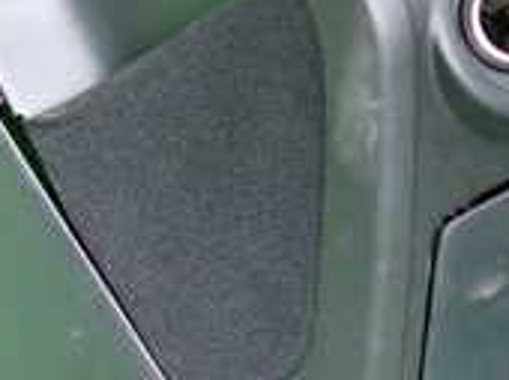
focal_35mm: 106
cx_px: 341
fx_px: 1556
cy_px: 168
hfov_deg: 18.5
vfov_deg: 13.9
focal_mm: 5.4
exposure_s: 1/40
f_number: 2.3
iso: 500
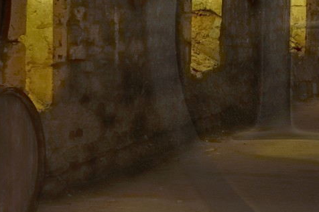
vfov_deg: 11.2
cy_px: 31
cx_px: 421
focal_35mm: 121
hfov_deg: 16.0
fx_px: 1071
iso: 100
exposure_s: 4
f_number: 8
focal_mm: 24
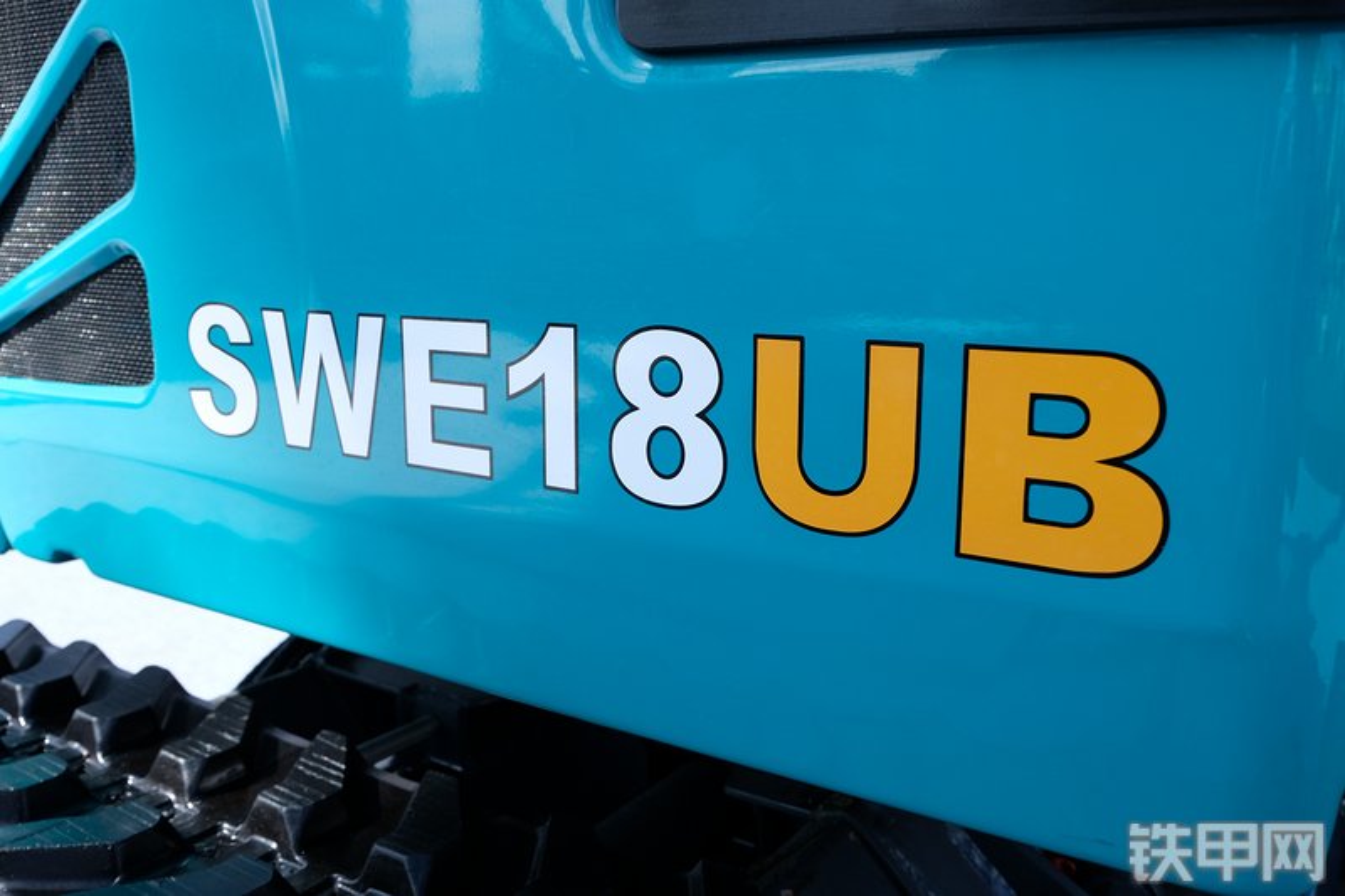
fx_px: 1083
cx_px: 672
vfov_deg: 44.9
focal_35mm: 29
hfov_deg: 63.7
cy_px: 448
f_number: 5.6
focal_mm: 19.2
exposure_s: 1/250
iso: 200
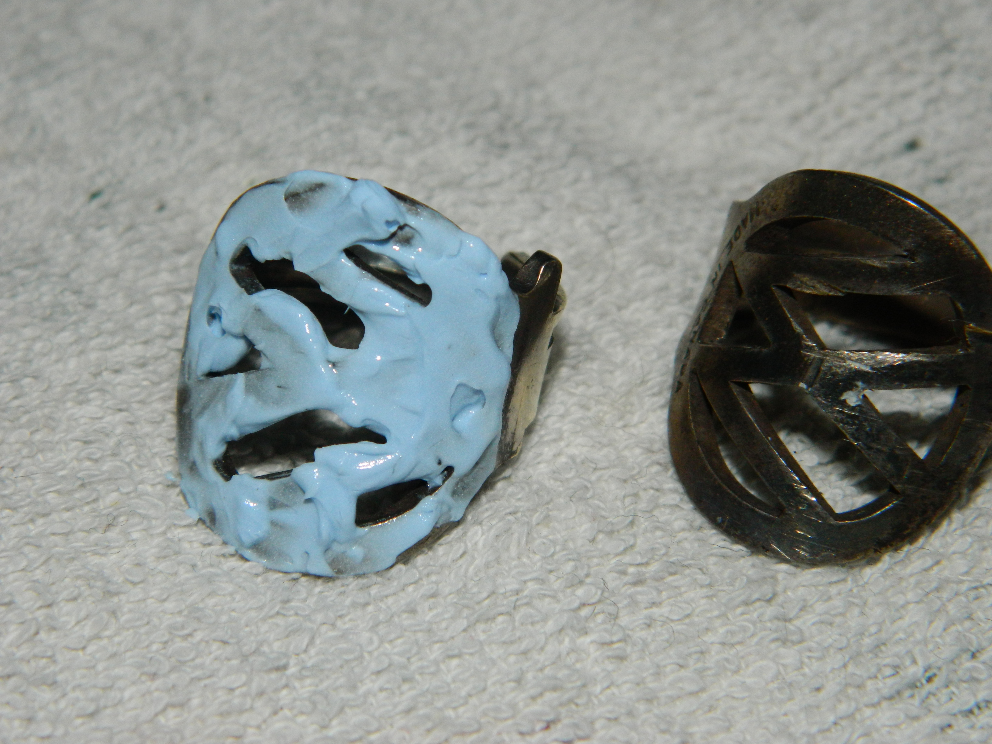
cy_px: 372
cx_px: 496
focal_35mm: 103
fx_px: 2952
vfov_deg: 14.4
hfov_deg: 19.1
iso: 200
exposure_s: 1/60
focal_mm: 18.6
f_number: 12.6
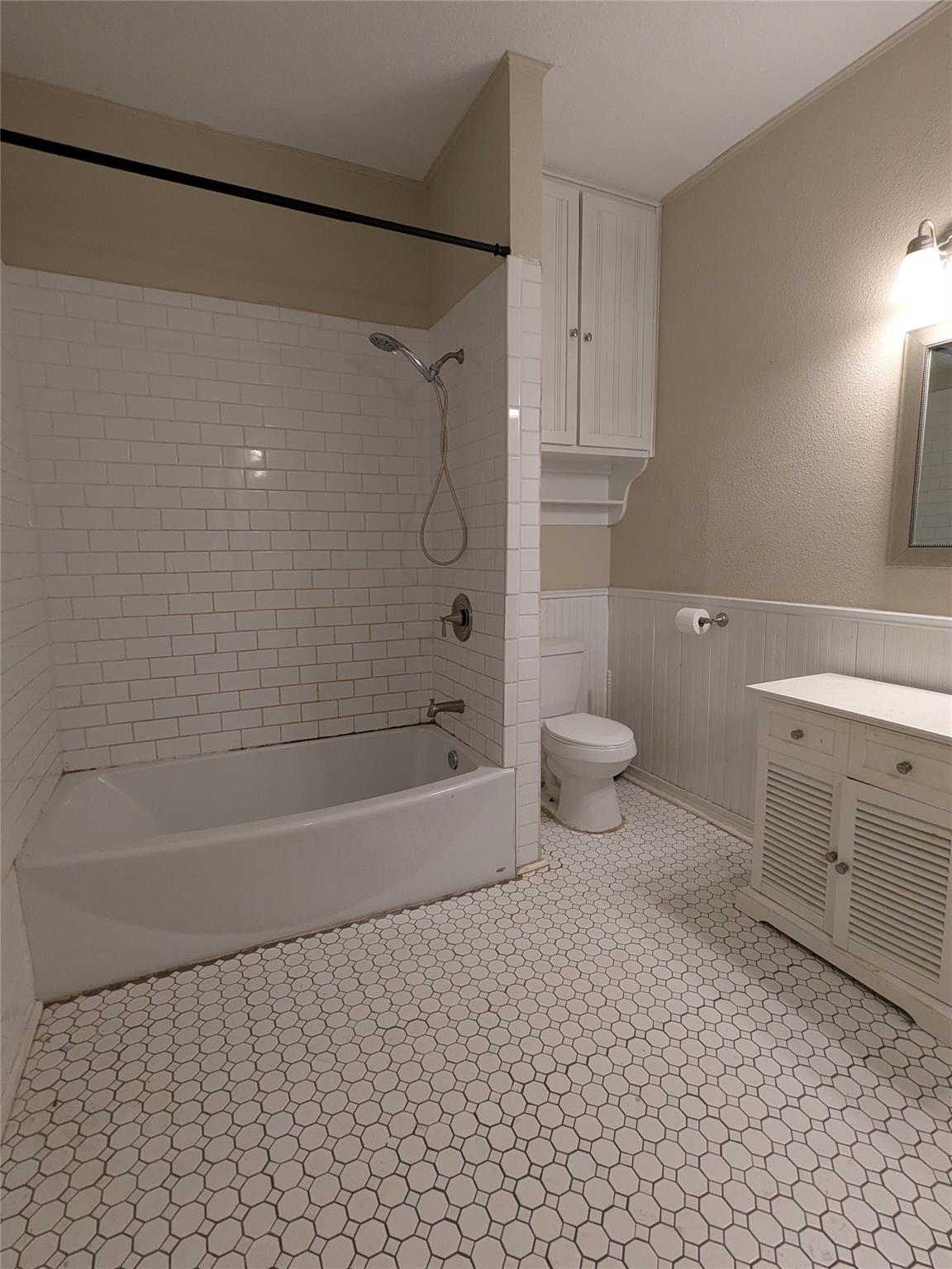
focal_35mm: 16
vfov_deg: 94.5
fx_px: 587
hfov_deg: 78.1
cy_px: 634
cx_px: 476
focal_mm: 2.35
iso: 154
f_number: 2.2
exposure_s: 1/60
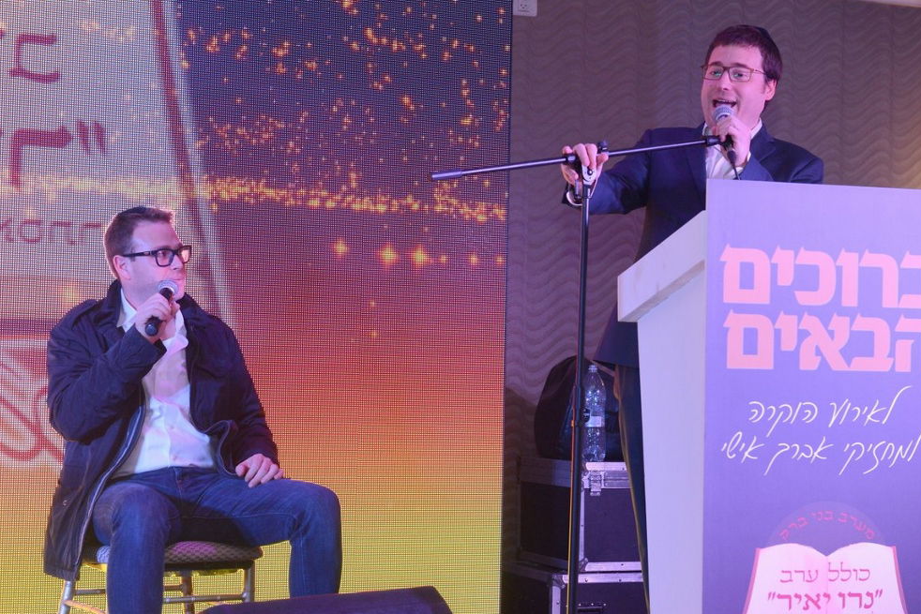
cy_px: 305
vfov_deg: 18.7
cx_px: 460
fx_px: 1868
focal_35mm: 73
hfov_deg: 27.7
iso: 2500
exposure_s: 1/100
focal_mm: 70
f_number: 7.1
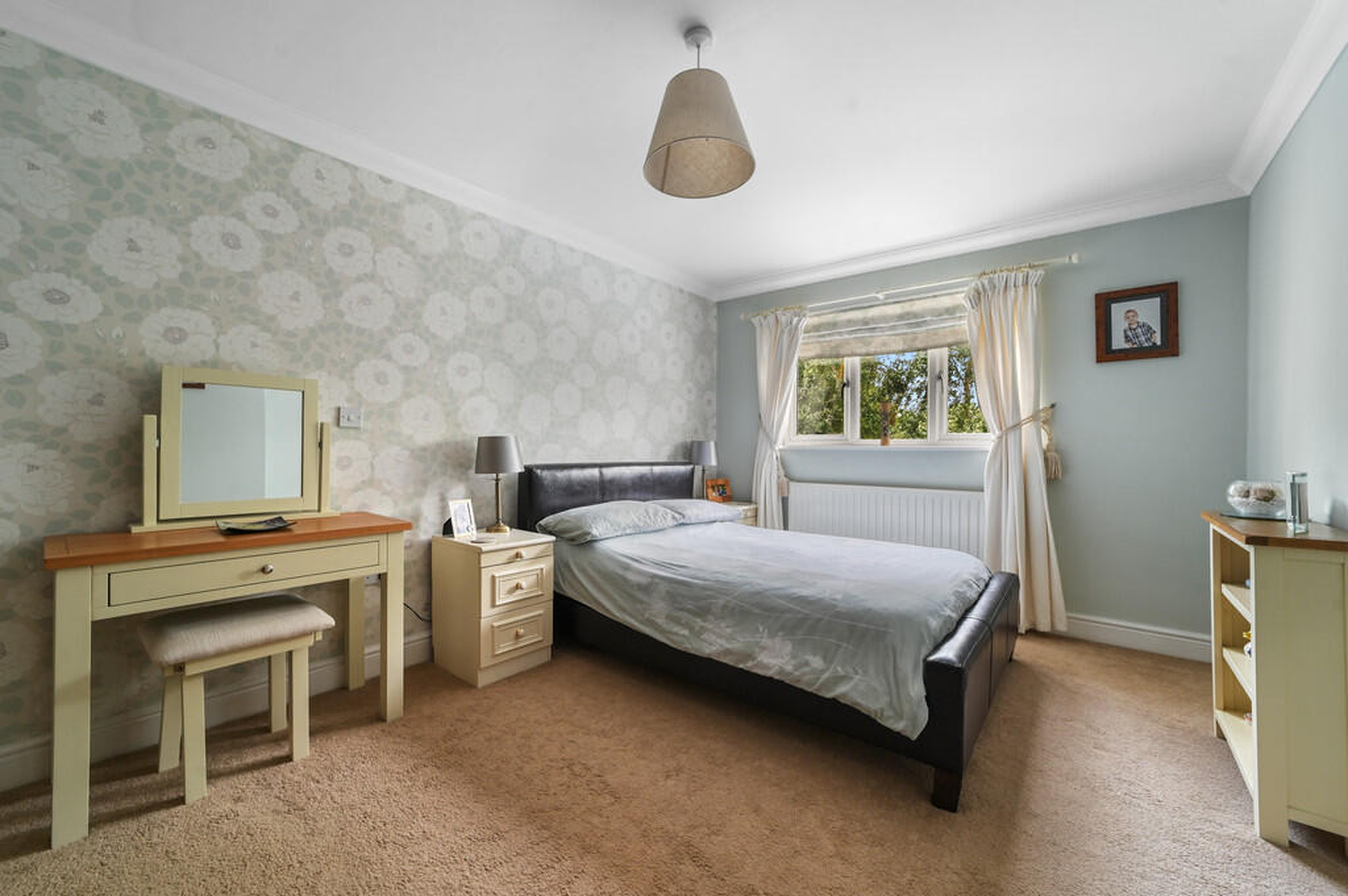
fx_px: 524
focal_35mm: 14
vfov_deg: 81.1
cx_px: 674
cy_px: 448
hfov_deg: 104.3
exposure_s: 1/4
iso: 400
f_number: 8
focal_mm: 14
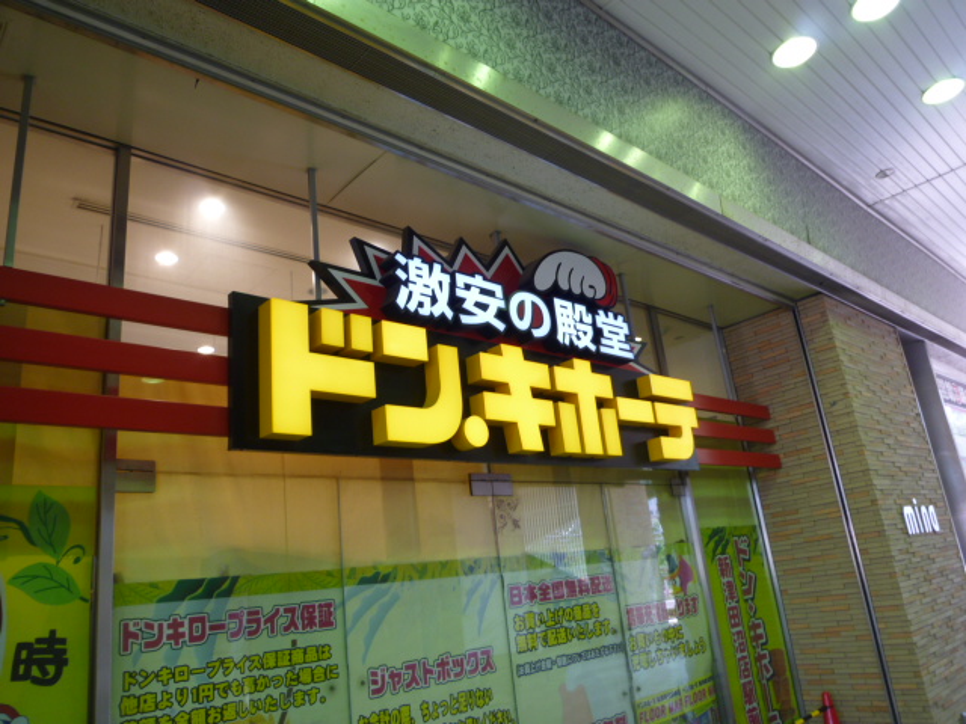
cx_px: 483
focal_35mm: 25
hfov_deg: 69.4
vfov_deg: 54.9
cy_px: 362
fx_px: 698
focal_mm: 4.5
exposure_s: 1/30
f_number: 2.8
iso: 100
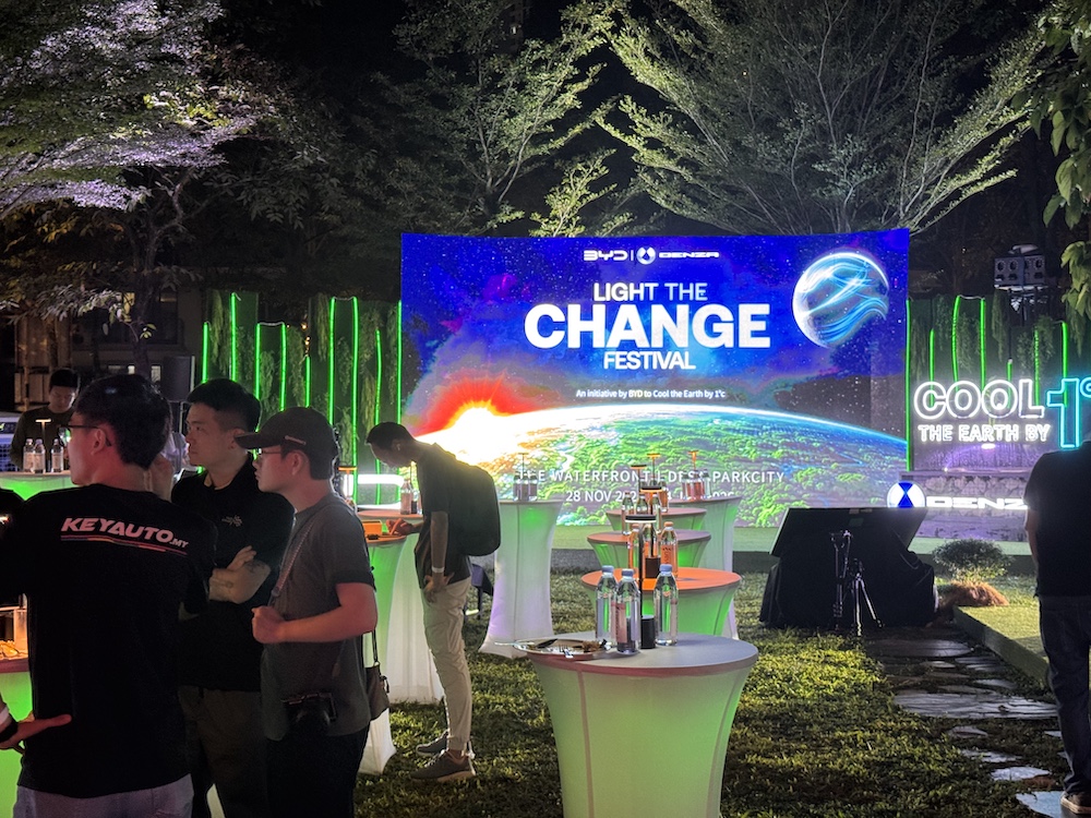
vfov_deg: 30.3
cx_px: 546
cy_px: 409
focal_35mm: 48
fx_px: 1513
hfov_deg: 39.7
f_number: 1.78
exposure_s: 1/60
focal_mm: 6.76
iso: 200
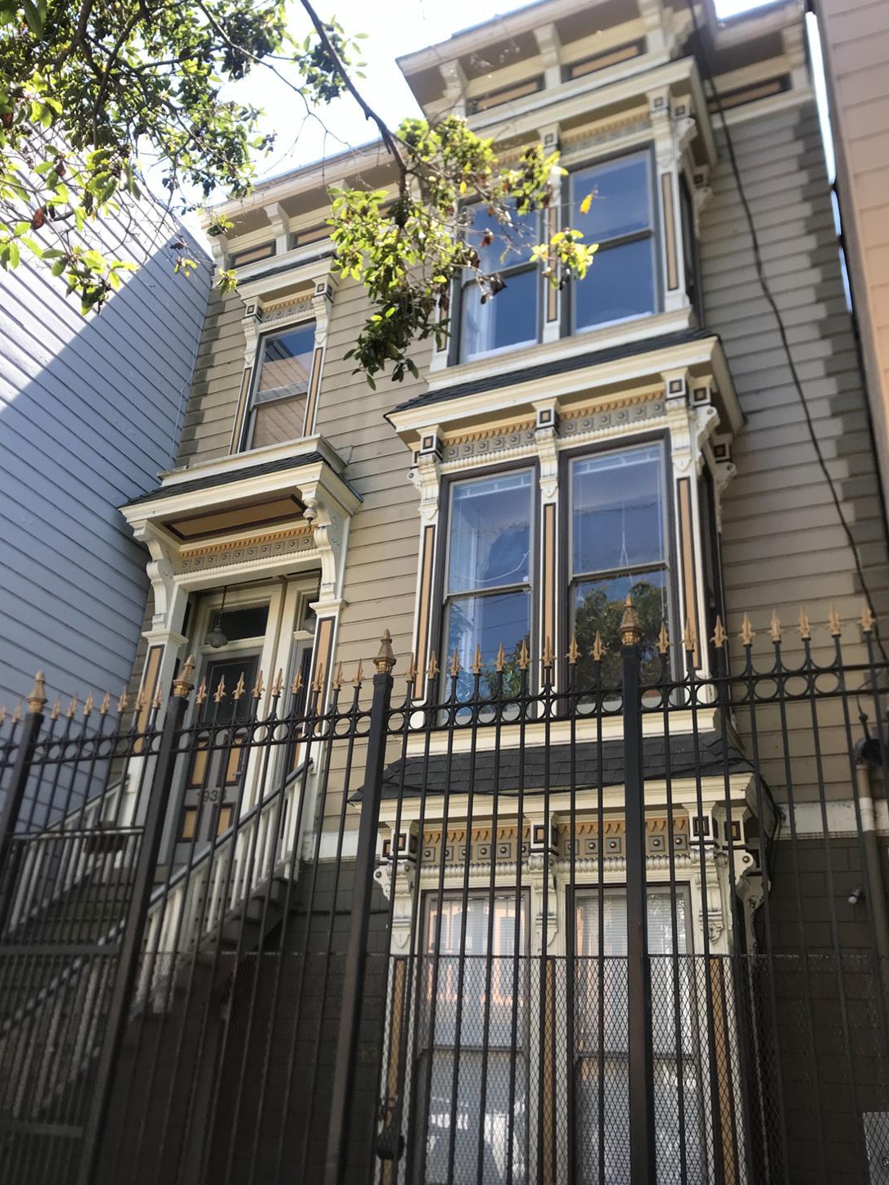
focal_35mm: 29
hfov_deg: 48.2
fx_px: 993
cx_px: 459
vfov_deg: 61.6
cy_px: 611
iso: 20
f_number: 1.8
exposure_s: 1/353
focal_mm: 3.99
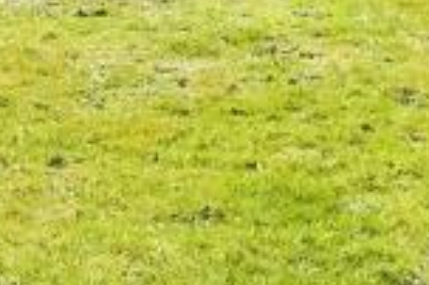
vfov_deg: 12.3
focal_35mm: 101
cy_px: -238
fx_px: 1202
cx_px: -387
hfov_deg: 16.3
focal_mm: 10
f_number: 11
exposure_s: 1/800
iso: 1600
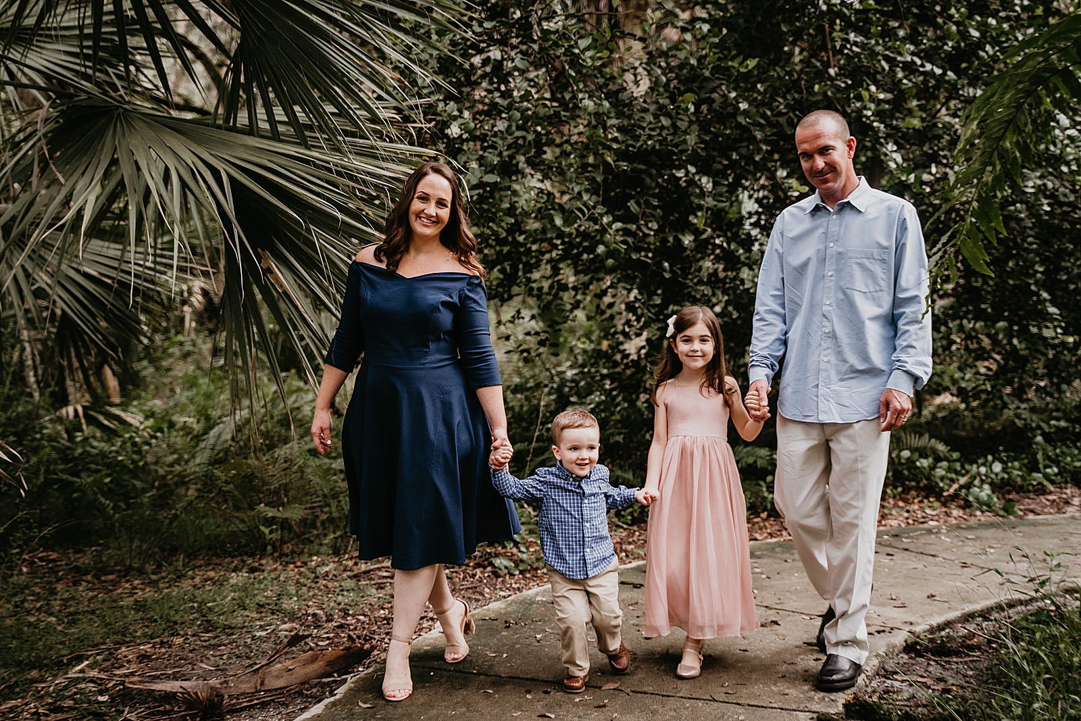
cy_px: 360
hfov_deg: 41.1
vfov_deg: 28.1
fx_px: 1441
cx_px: 540
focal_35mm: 48
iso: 640
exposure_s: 1/160
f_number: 2.8
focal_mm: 48
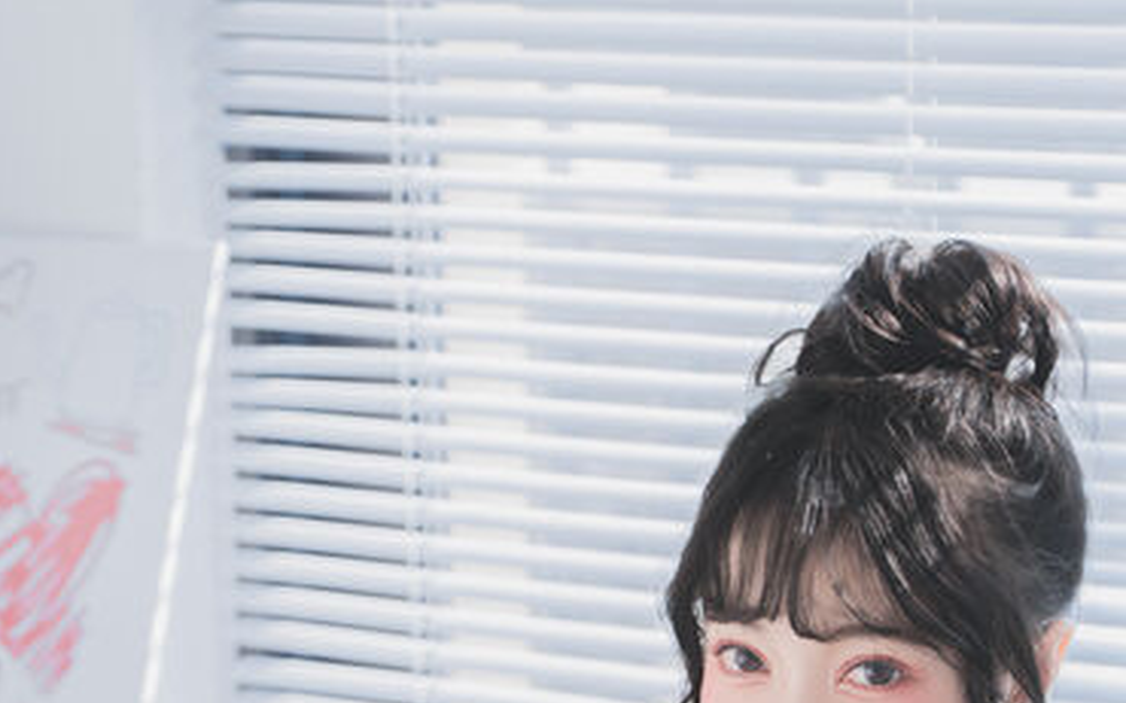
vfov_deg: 7.0
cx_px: 12
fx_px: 5675
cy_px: 1132
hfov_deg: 11.2
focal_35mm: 185
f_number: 2
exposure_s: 1/320
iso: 100
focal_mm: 56
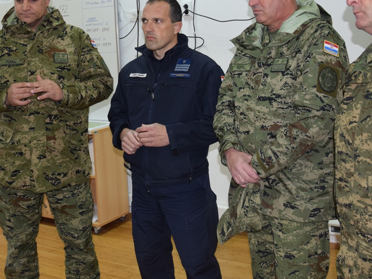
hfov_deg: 38.1
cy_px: 69
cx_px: 156
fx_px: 537
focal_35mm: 50
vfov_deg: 28.7
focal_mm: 18
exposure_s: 1/80
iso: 800
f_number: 4.5
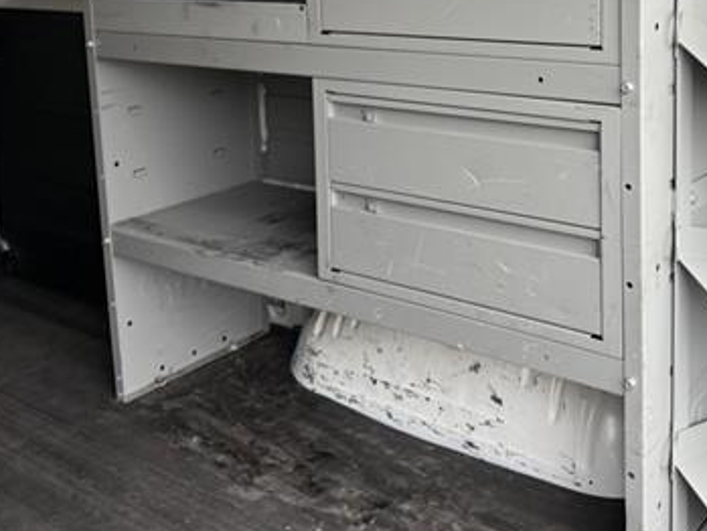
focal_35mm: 44
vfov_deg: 31.6
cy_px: 69
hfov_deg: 42.0
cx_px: 506
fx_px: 899
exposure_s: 1/121
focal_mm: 6.76
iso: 160
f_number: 1.78
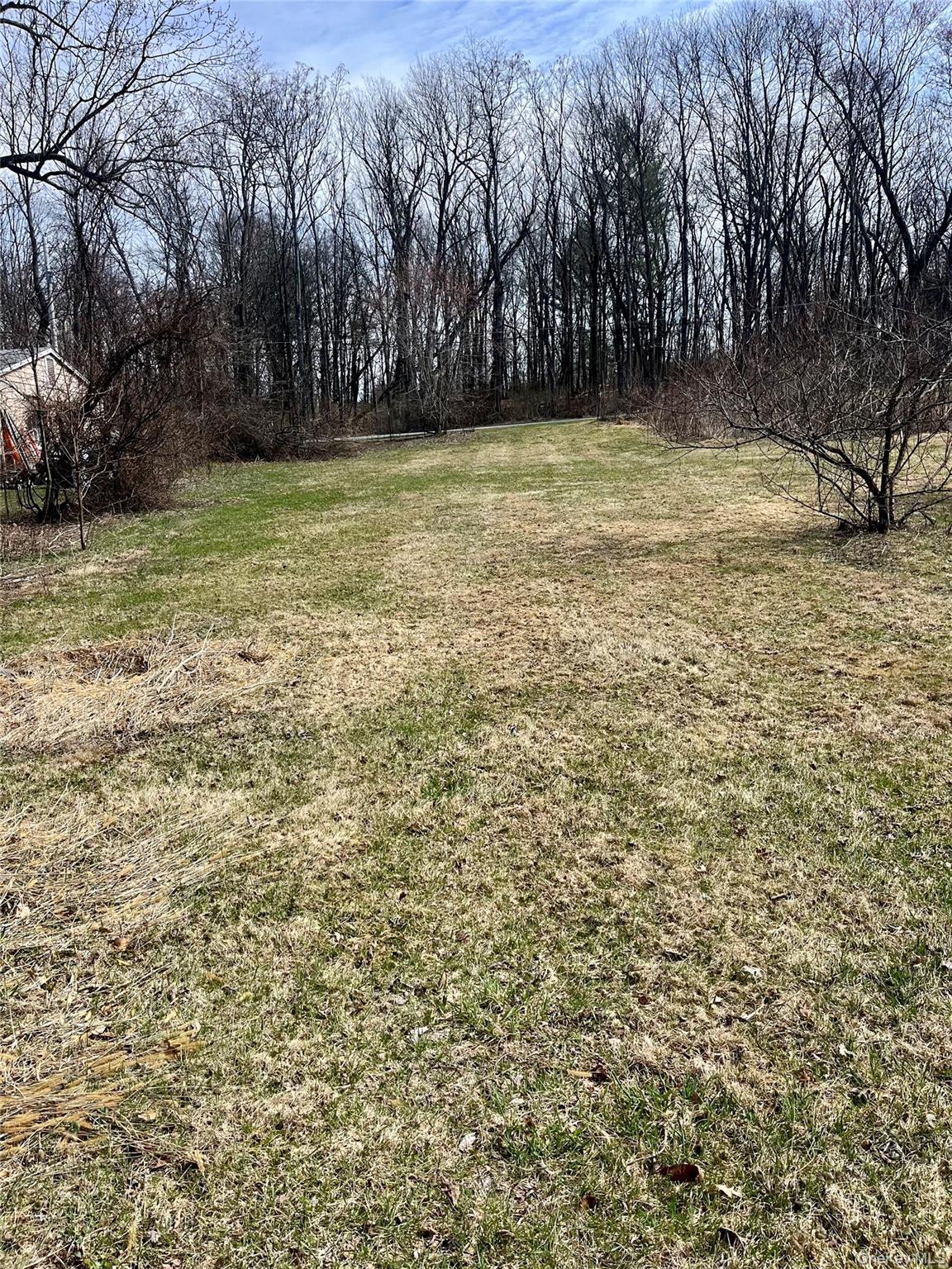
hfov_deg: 53.1
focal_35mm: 26
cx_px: 476
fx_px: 953
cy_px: 634
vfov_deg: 67.3
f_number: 1.6
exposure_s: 1/2268
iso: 50
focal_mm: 5.1
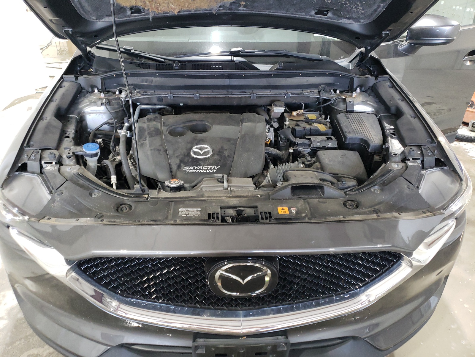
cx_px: 238
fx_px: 357
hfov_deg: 67.3
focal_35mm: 26
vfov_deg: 53.1
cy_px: 178
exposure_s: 1/60.2
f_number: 1.5
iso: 230
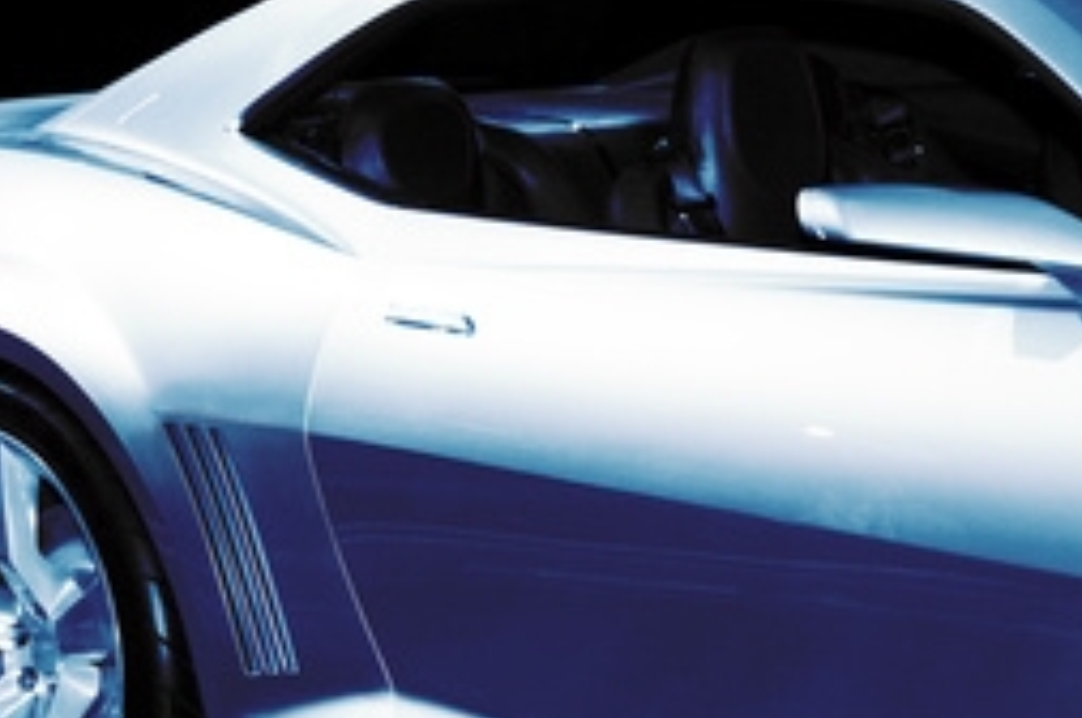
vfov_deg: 11.3
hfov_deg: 16.9
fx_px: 3632
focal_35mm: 121
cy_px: 359
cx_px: 579
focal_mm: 48
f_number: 6.3
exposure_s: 1/320
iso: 200
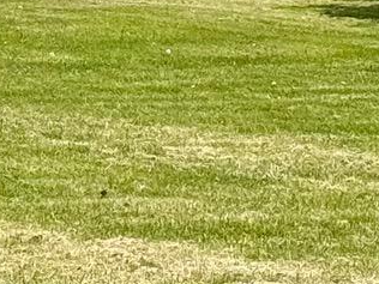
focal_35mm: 311
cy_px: -209
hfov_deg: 6.4
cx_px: 25
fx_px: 3405
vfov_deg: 4.7
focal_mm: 6.76
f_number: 1.78
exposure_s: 1/6410
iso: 64
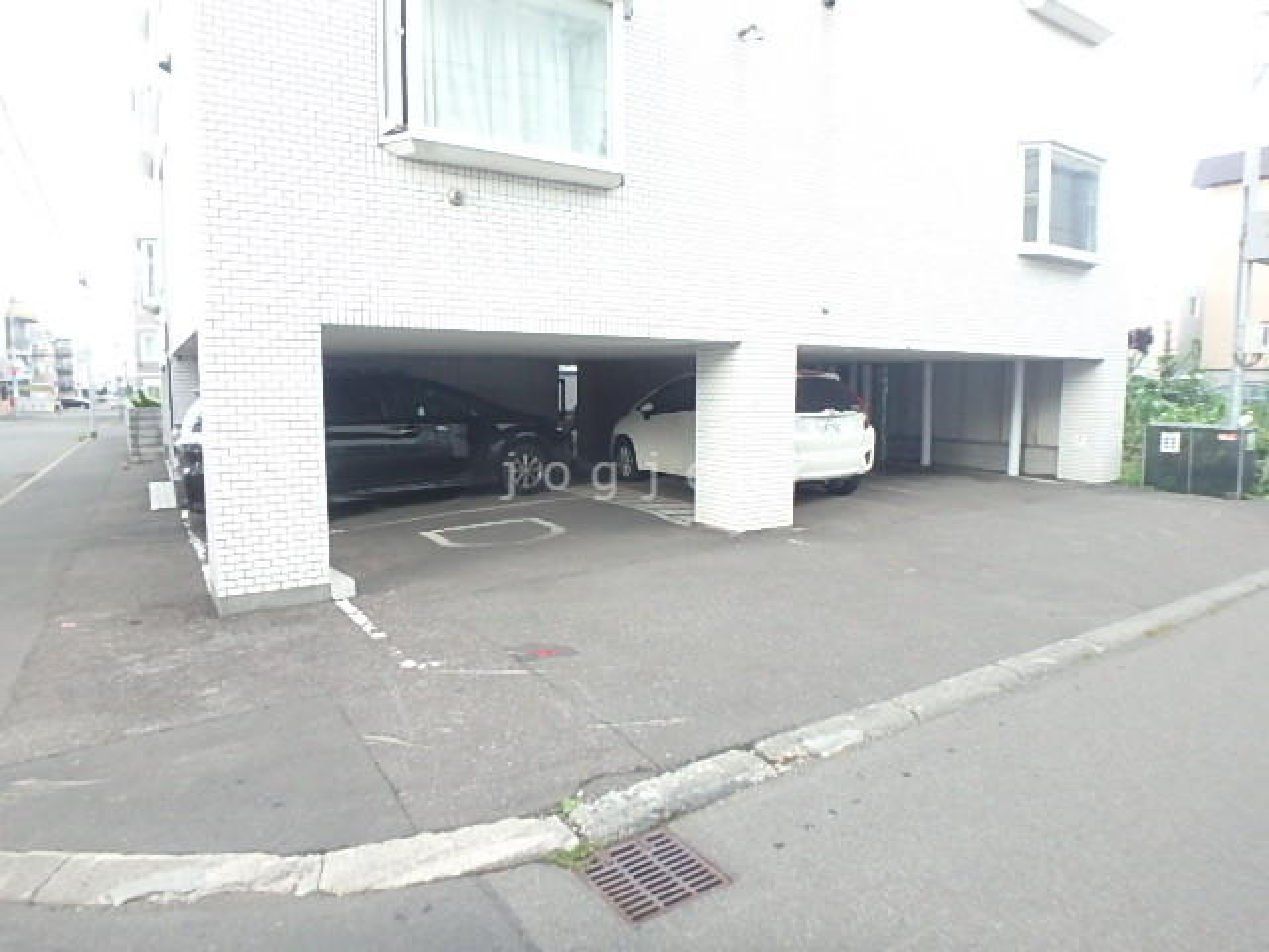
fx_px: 770
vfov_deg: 63.4
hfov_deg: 79.0
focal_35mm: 21
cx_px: 634
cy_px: 476
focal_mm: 3.7
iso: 800
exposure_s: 1/250
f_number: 3.5
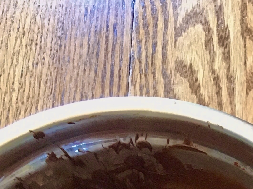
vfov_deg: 12.2
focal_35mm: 110
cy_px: 350
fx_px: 804
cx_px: 392
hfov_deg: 16.2
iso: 200
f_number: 2.2
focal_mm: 4.15
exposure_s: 1/24
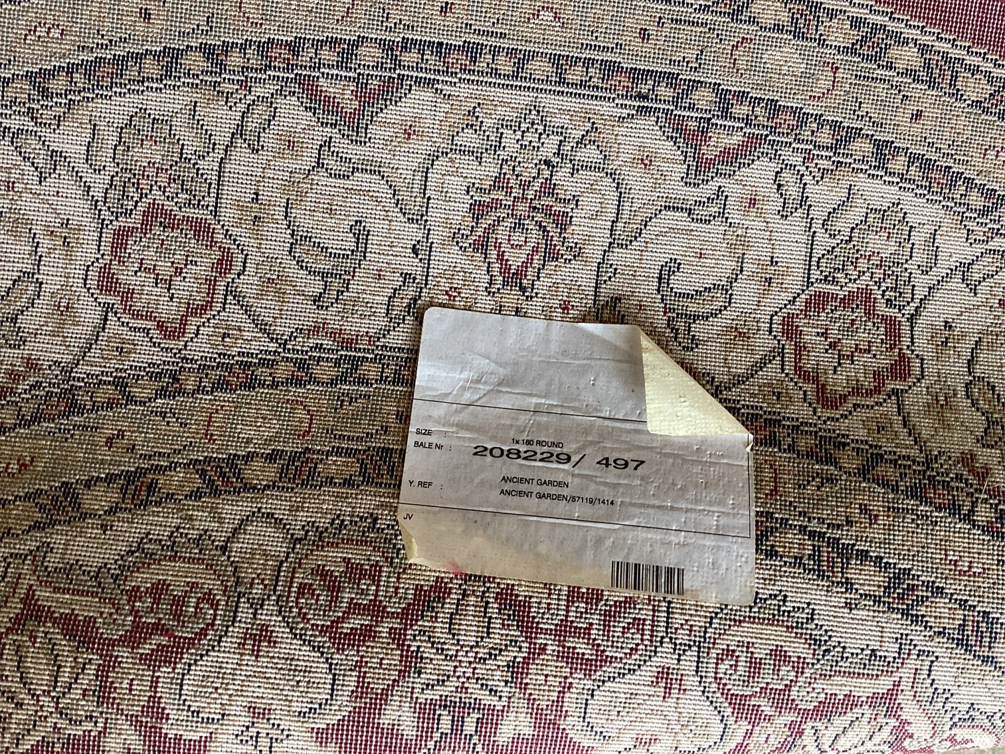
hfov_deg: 58.3
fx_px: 900
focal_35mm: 31
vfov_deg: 45.4
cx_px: 502
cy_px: 377
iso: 80
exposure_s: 1/50
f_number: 2.4
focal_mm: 3.3
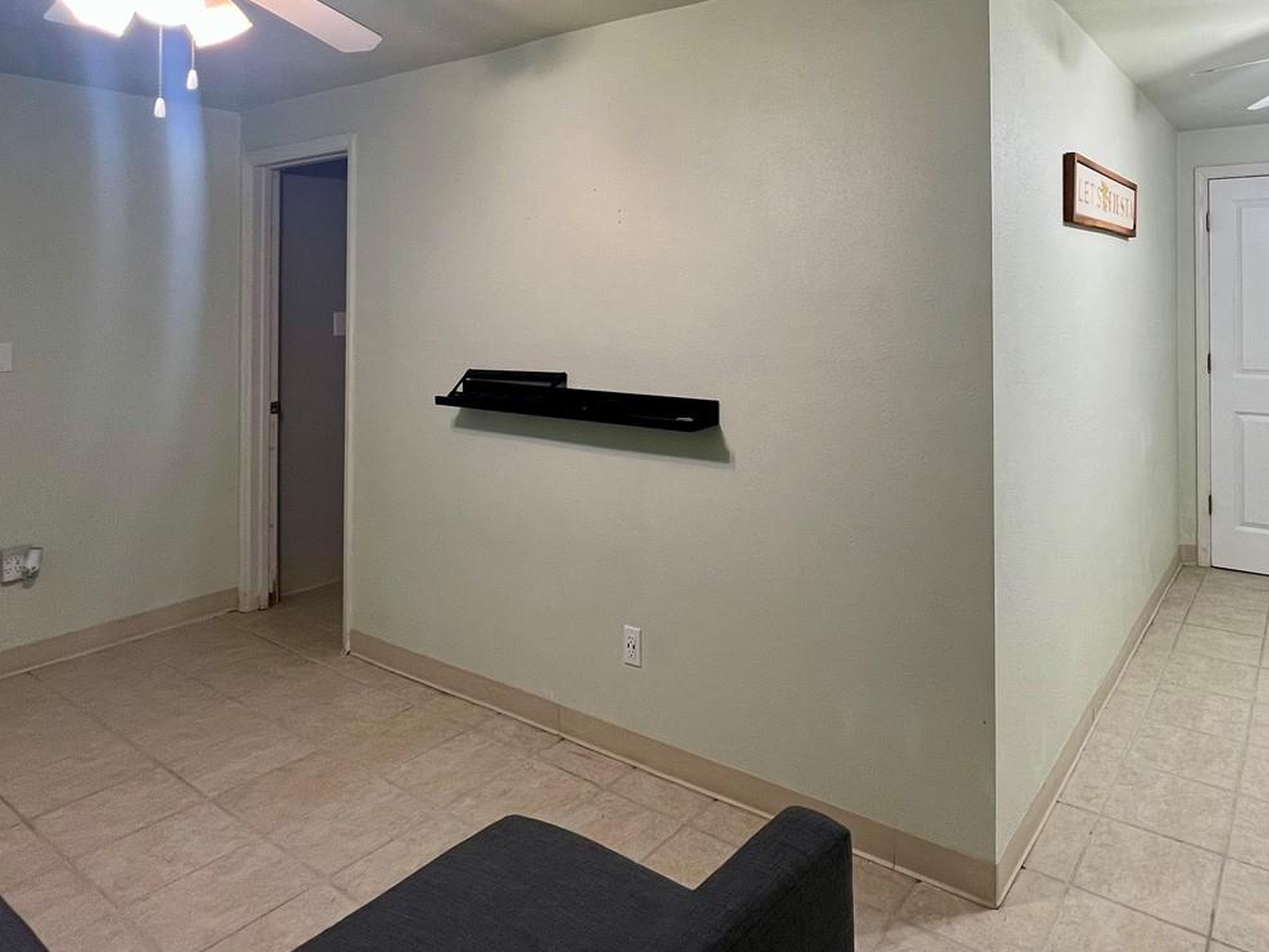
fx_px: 770
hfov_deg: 77.0
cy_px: 278
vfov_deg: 61.1
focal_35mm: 21
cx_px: 822
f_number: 1.8
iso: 160
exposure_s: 1/120
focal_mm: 1.57
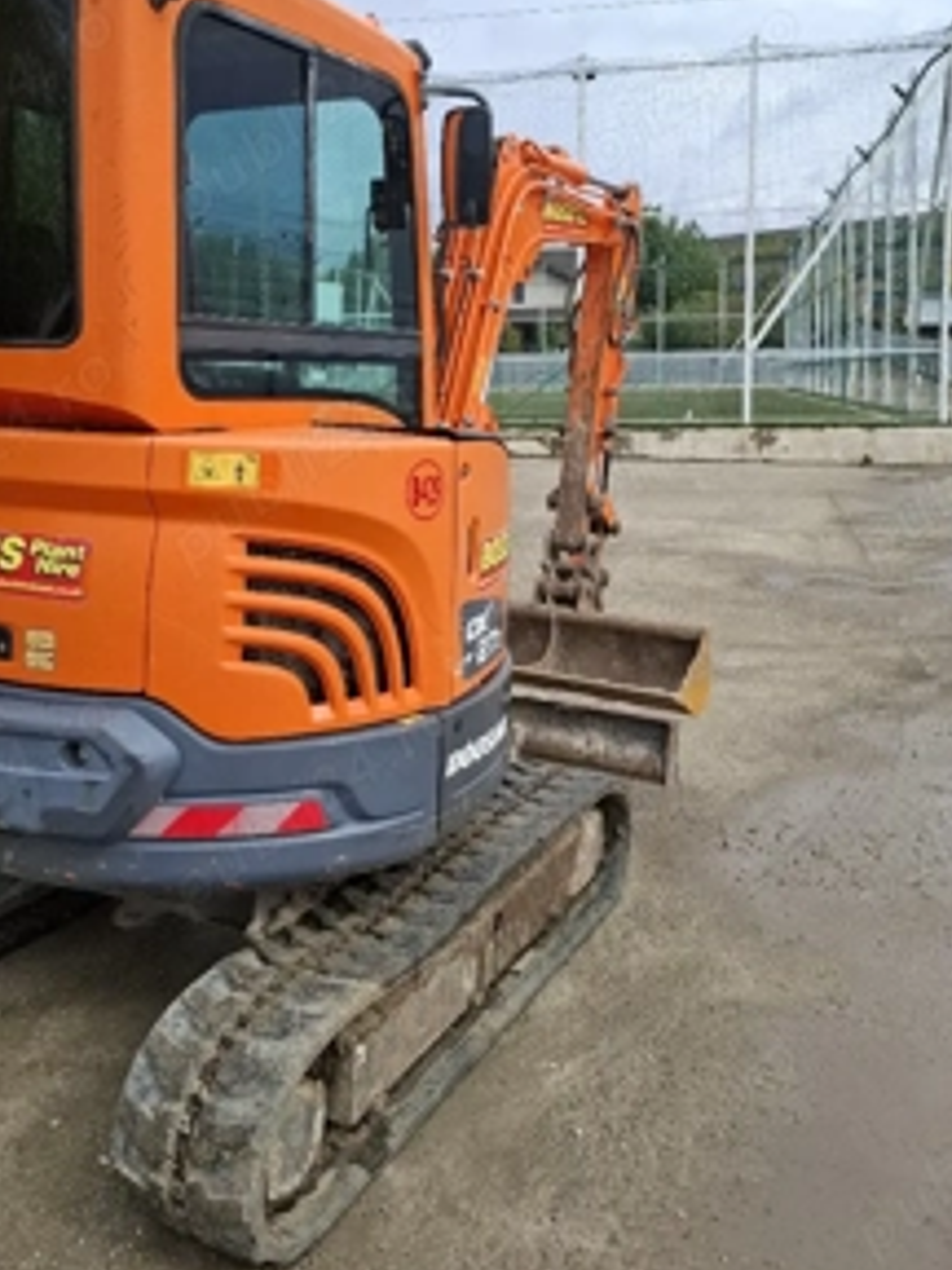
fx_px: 1173
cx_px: 401
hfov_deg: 44.0
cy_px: 512
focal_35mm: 32
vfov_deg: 56.4
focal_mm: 5.54
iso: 50
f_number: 1.8
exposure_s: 1/1250
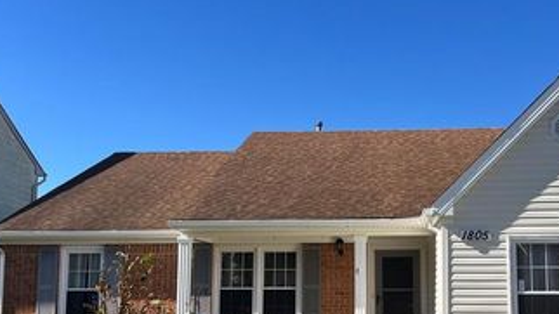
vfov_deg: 26.7
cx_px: 352
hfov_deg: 46.0
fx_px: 652
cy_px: 235
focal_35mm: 44
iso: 50
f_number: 1.6
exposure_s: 1/3311
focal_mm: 5.1
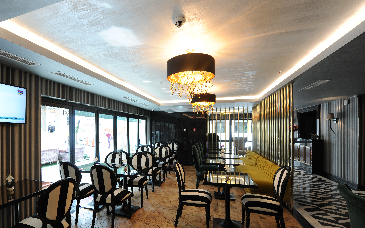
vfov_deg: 64.7
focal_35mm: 18
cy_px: 129
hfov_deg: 90.1
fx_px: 179
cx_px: 148
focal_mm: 14
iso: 400
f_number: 5.6
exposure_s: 1/25
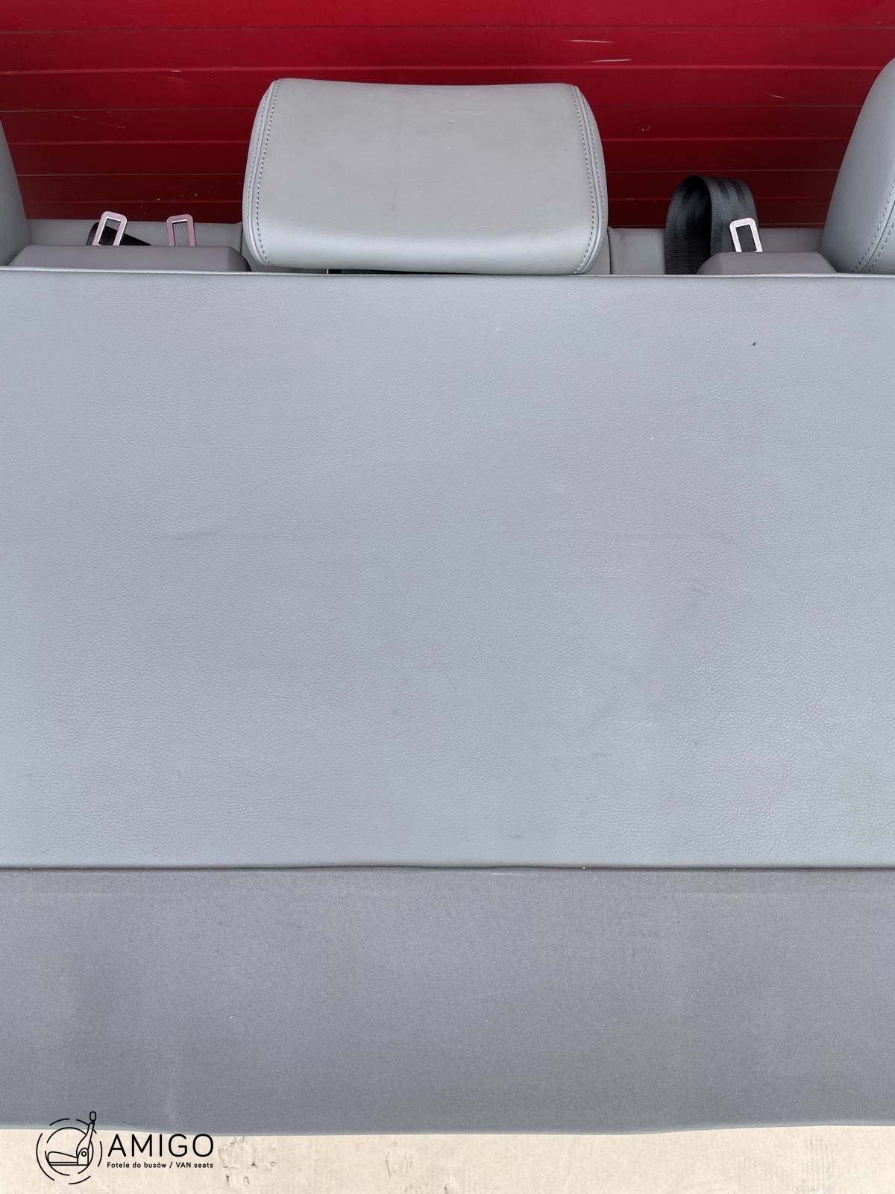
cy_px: 597
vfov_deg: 67.3
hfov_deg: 53.1
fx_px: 896
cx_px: 448
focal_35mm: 26
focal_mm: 4.2
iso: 32
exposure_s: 1/424
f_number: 1.6
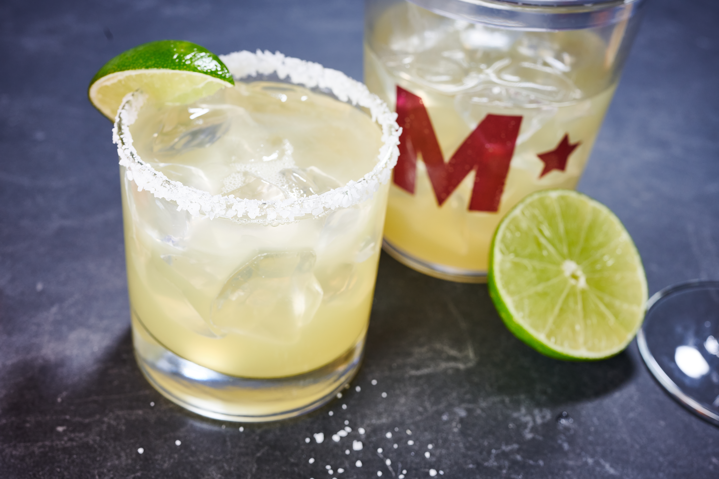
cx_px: 360
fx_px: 999
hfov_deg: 39.6
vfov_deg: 27.0
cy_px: 240
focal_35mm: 50
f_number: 9
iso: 200
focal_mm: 50
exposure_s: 1/160
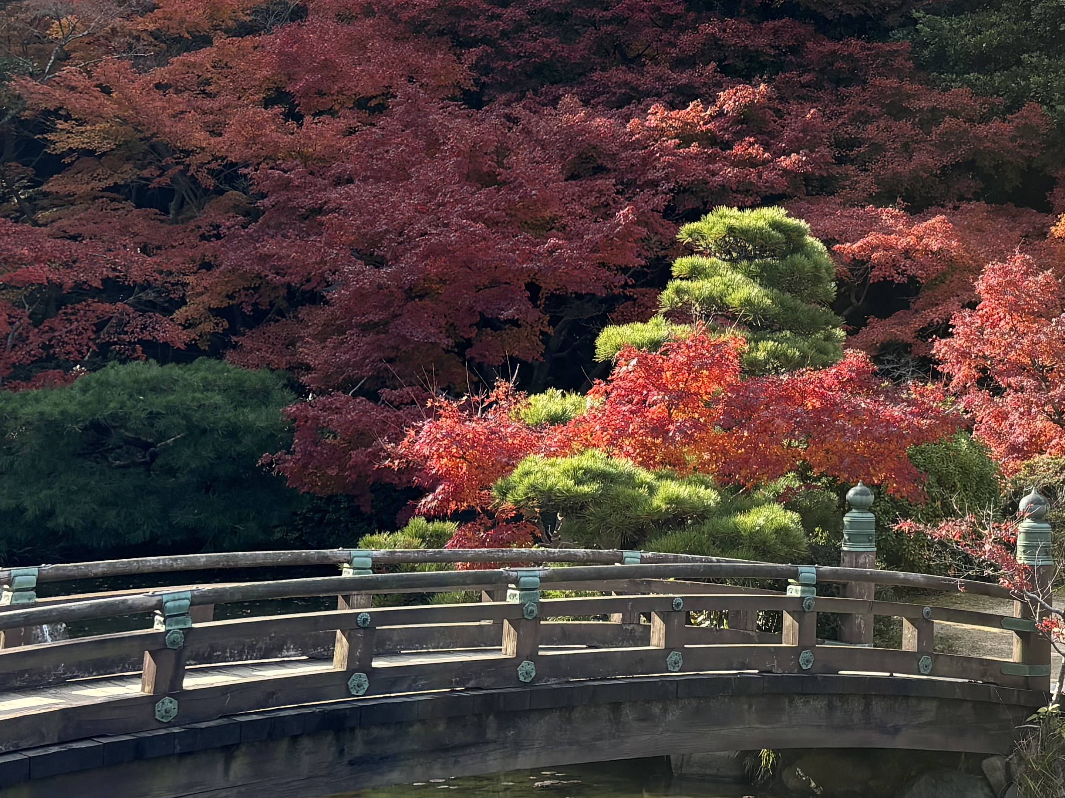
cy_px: -10
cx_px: 1012
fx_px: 2153
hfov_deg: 26.6
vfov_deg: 20.3
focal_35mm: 70
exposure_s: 1/872
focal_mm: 5.96
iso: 50
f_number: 1.6
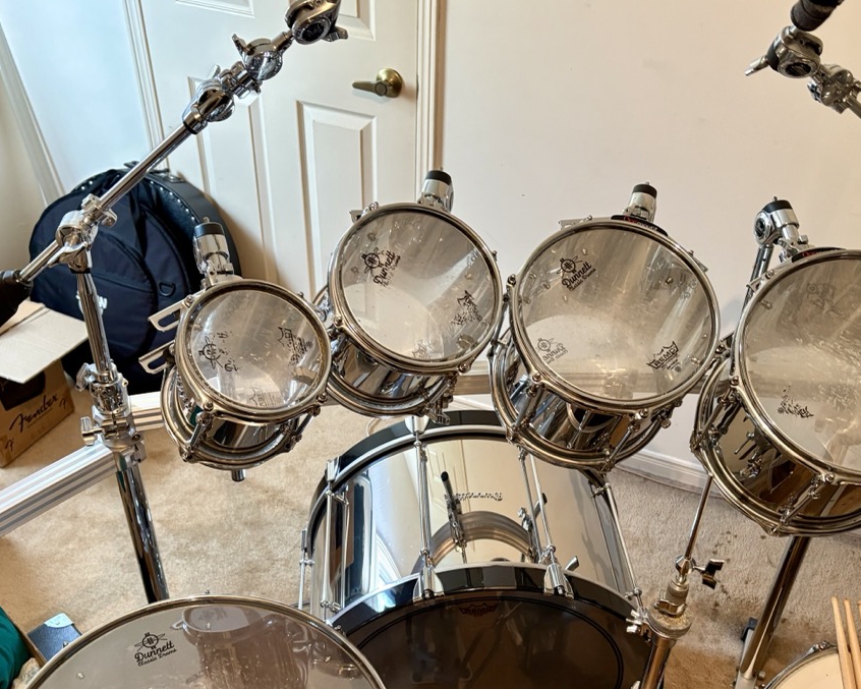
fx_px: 917
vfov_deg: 40.8
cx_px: 459
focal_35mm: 36
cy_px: 440
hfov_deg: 50.2
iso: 200
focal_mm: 5.96
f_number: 1.6
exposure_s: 1/60
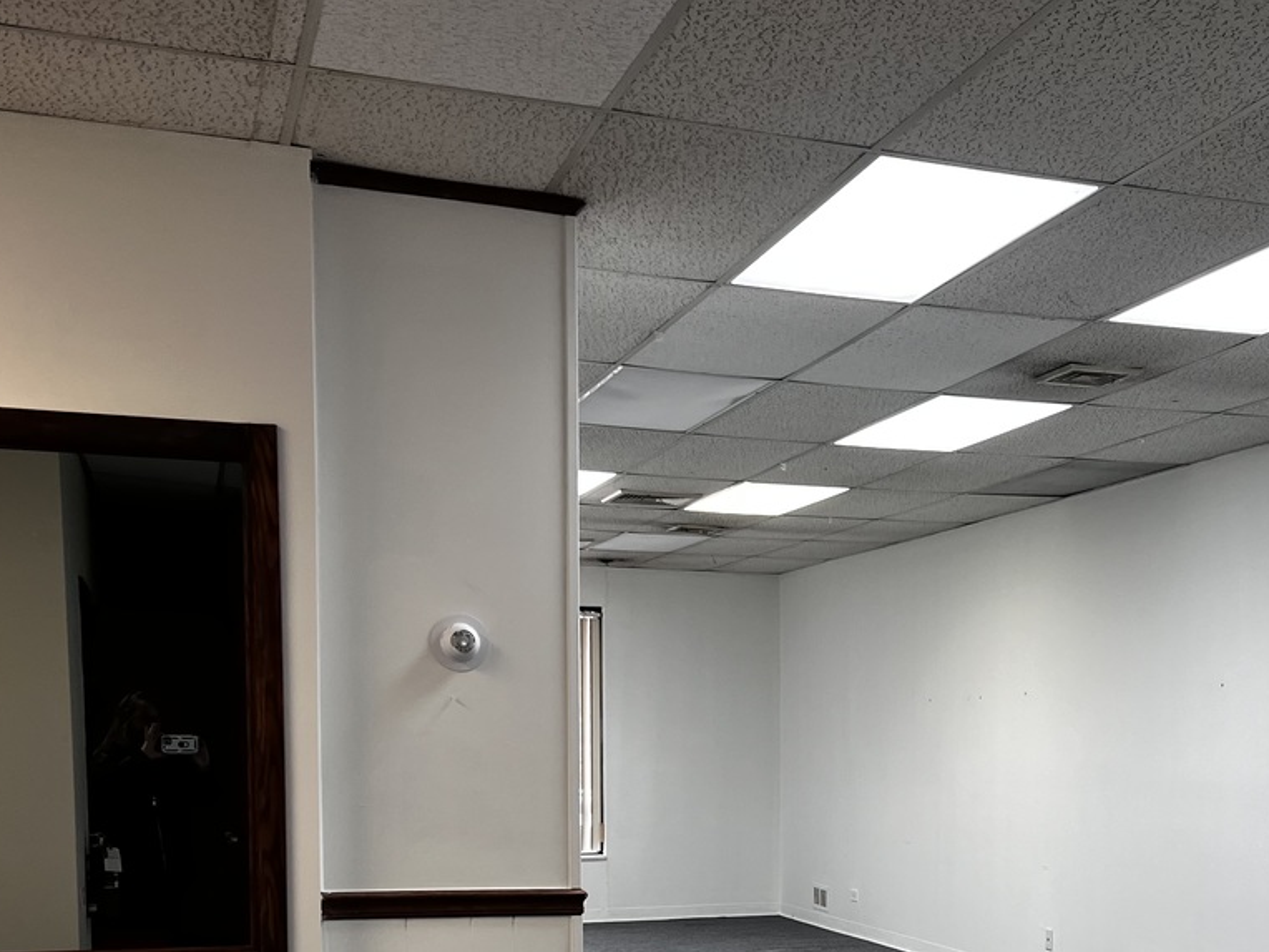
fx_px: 1796
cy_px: 827
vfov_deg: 28.7
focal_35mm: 49
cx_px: 879
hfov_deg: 38.3
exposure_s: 1/120
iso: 64
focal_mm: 5.7
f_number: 1.5
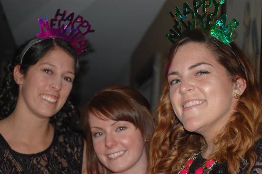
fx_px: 600
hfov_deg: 24.6
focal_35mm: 82
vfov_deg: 16.5
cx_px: 131
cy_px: 87
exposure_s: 1/60
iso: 400
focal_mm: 55
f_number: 4
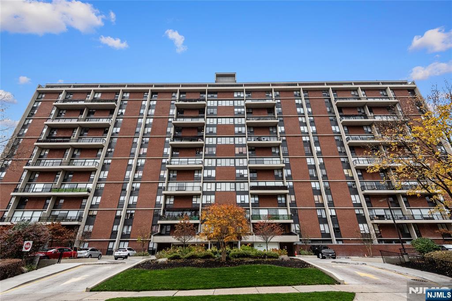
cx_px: 226
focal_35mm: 16
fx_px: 201
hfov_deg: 96.7
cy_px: 150
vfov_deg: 73.8
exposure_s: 1/160
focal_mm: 16
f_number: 16
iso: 1250
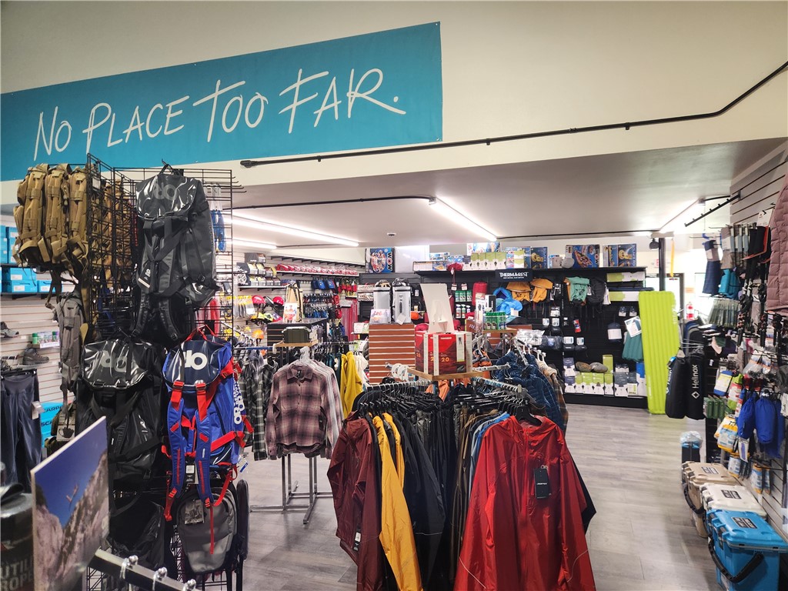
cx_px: 394
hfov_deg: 73.9
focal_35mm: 23
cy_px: 296
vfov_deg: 58.9
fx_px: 524
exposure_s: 1/120
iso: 200
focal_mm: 5.4
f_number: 1.8
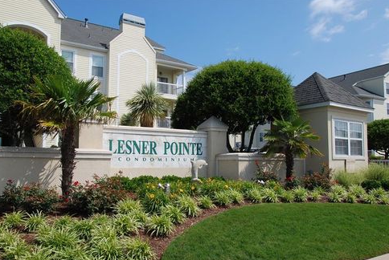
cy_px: 132
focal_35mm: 33
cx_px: 192
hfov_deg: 57.9
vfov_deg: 40.6
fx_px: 352
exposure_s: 1/400
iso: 200
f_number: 10
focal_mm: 21
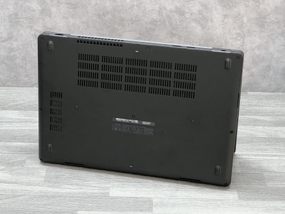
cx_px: 142
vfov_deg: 19.1
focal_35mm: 77
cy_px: 107
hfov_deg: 25.3
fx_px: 634
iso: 400
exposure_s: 1/50
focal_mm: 9
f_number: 2.8
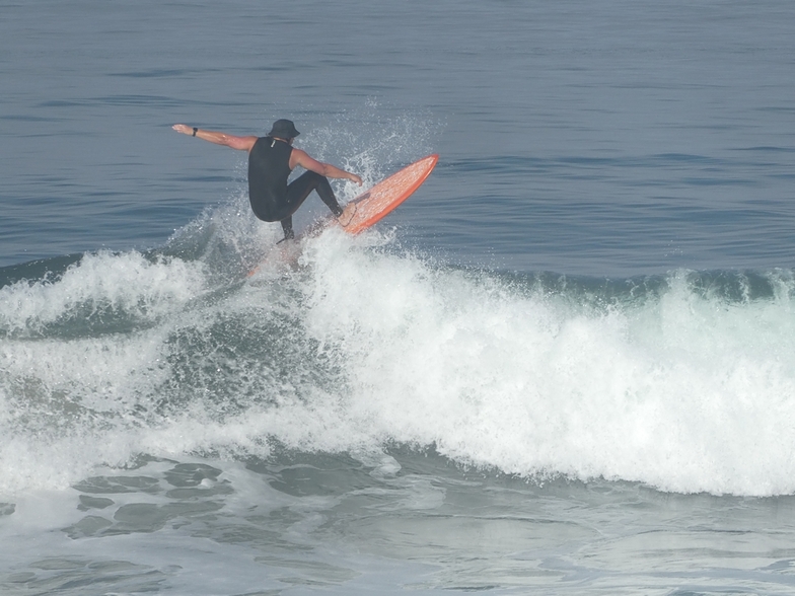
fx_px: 13780
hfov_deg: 3.3
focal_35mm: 600
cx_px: 398
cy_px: 298
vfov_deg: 2.5
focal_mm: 107.5
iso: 80
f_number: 6.1
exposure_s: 1/500
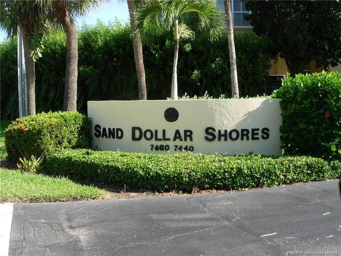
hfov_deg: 49.0
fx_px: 374
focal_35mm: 38
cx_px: 170
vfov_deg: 37.7
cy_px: 128
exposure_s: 1/242
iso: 79
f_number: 4.8
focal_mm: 7.8
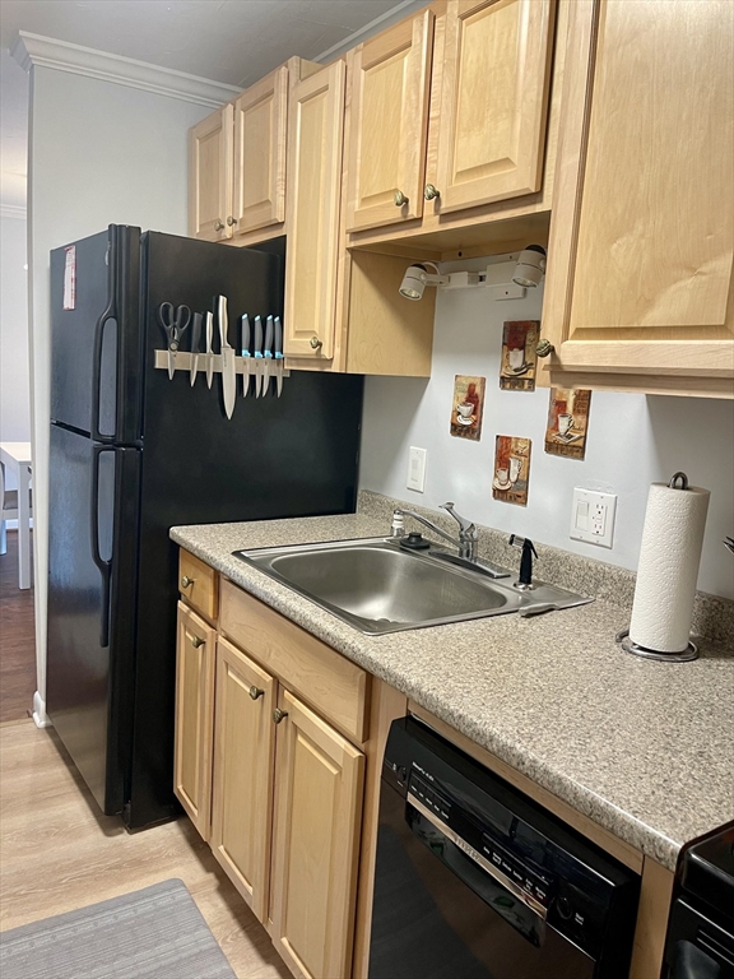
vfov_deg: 69.4
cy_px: 490
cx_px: 367
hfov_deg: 54.9
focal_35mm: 25
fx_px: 707
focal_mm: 5.1
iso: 200
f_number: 1.6
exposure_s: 1/60
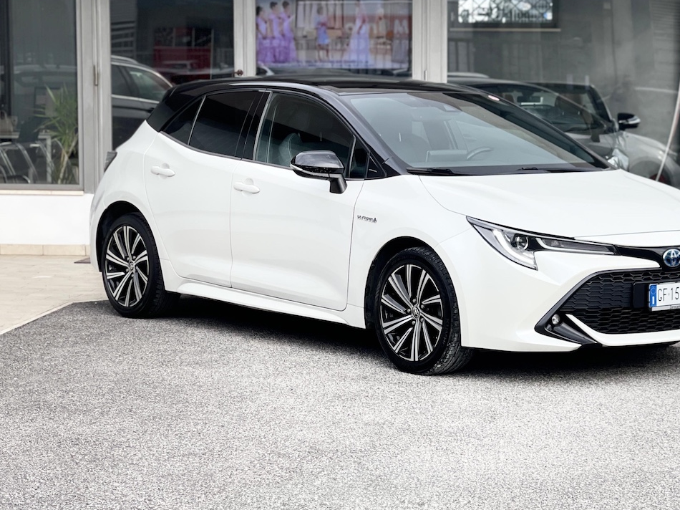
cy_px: 210
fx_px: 1650
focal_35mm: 84
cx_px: 412
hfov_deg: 23.2
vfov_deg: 17.5
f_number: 2.2
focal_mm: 7.5
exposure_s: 1/363
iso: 32
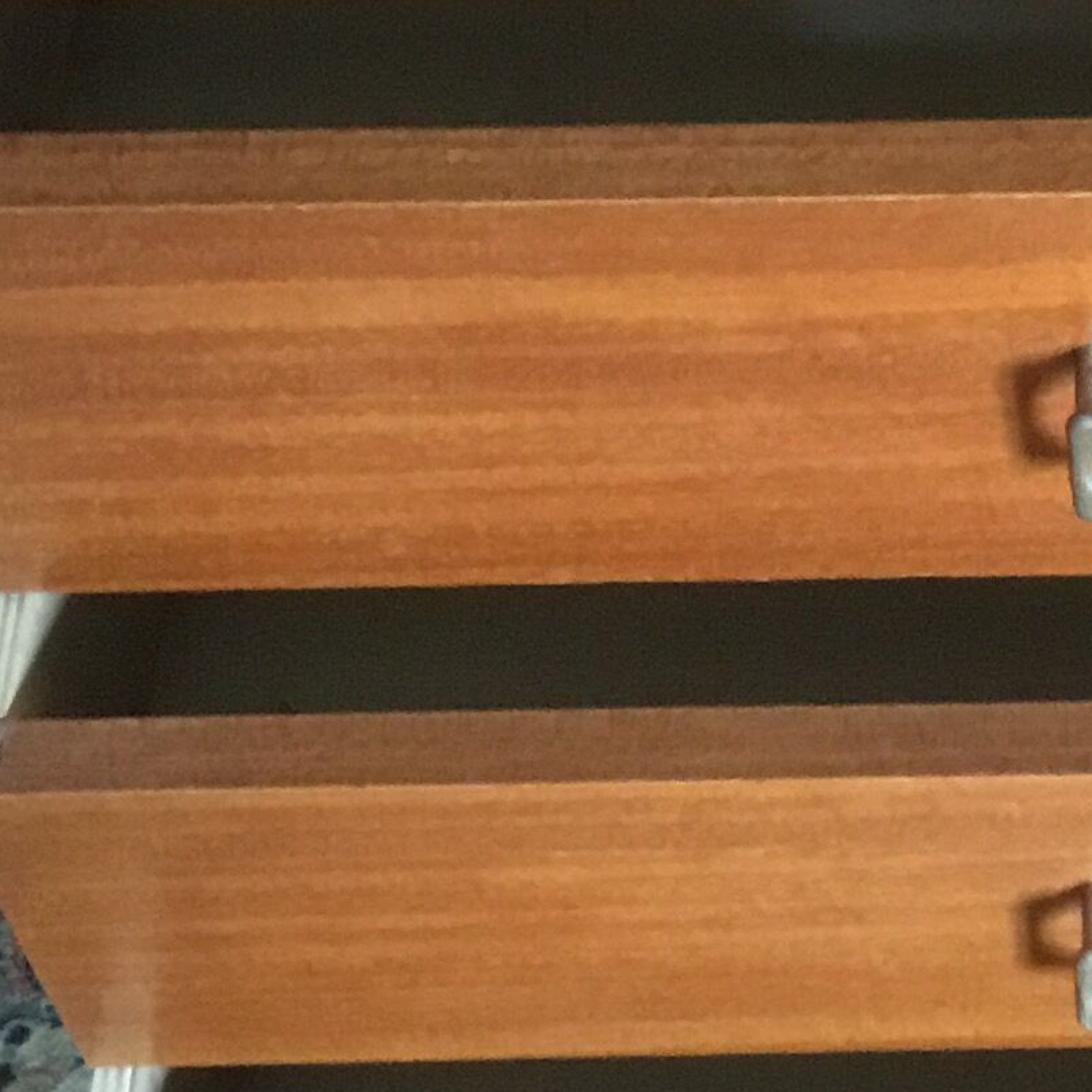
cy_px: 291
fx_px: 3962
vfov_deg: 15.6
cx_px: 1237
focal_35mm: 111
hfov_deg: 15.2
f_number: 2.4
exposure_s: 1/17
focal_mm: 3.3
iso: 400
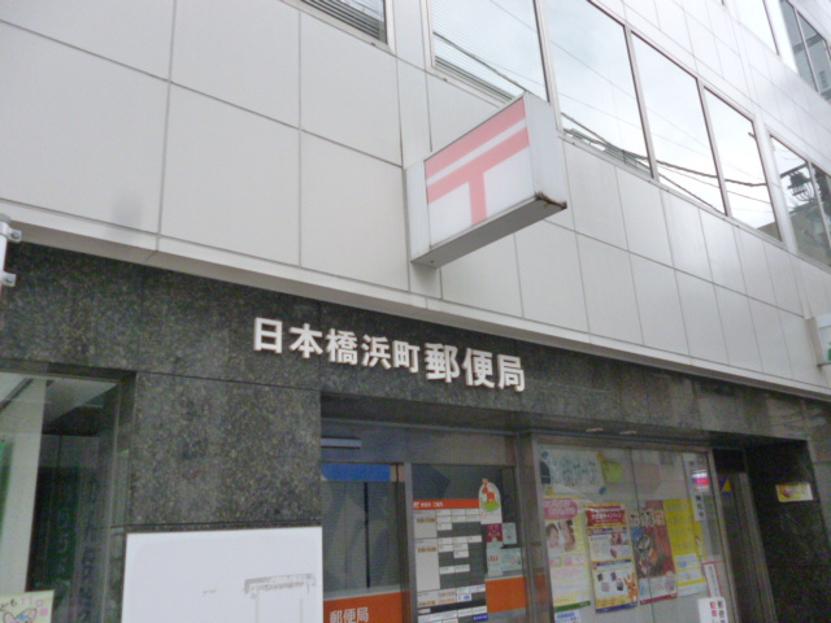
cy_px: 312
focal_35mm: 28
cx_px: 416
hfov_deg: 63.4
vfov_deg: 49.7
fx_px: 672
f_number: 3.1
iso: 800
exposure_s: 1/100
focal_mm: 5
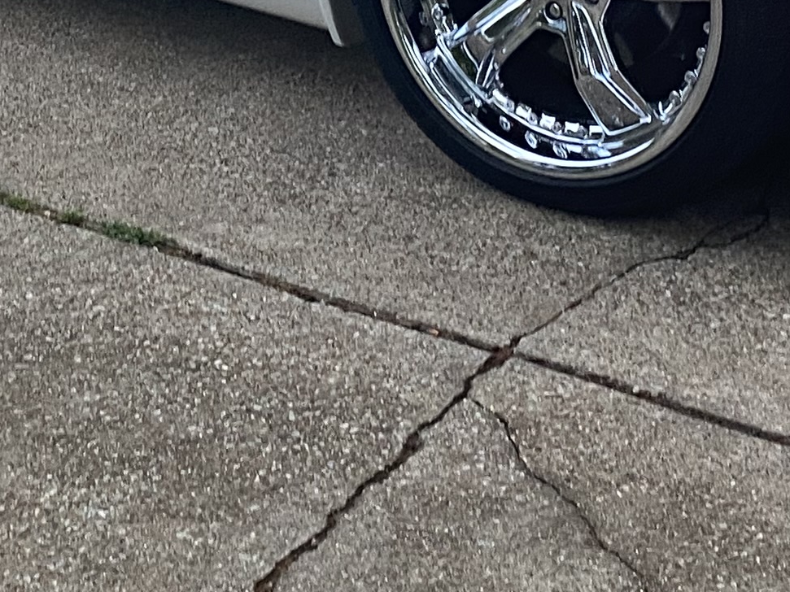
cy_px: -169
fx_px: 2464
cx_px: 299
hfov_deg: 18.2
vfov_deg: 13.2
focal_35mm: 108
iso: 125
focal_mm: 4.25
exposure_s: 1/60
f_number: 1.8
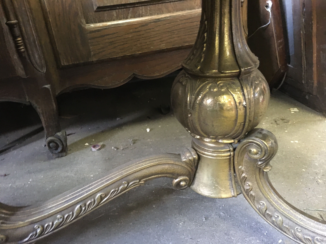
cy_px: 122
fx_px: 273
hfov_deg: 61.7
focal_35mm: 29
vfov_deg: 48.2
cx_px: 163
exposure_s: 1/17
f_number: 2.2
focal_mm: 4.15
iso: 500
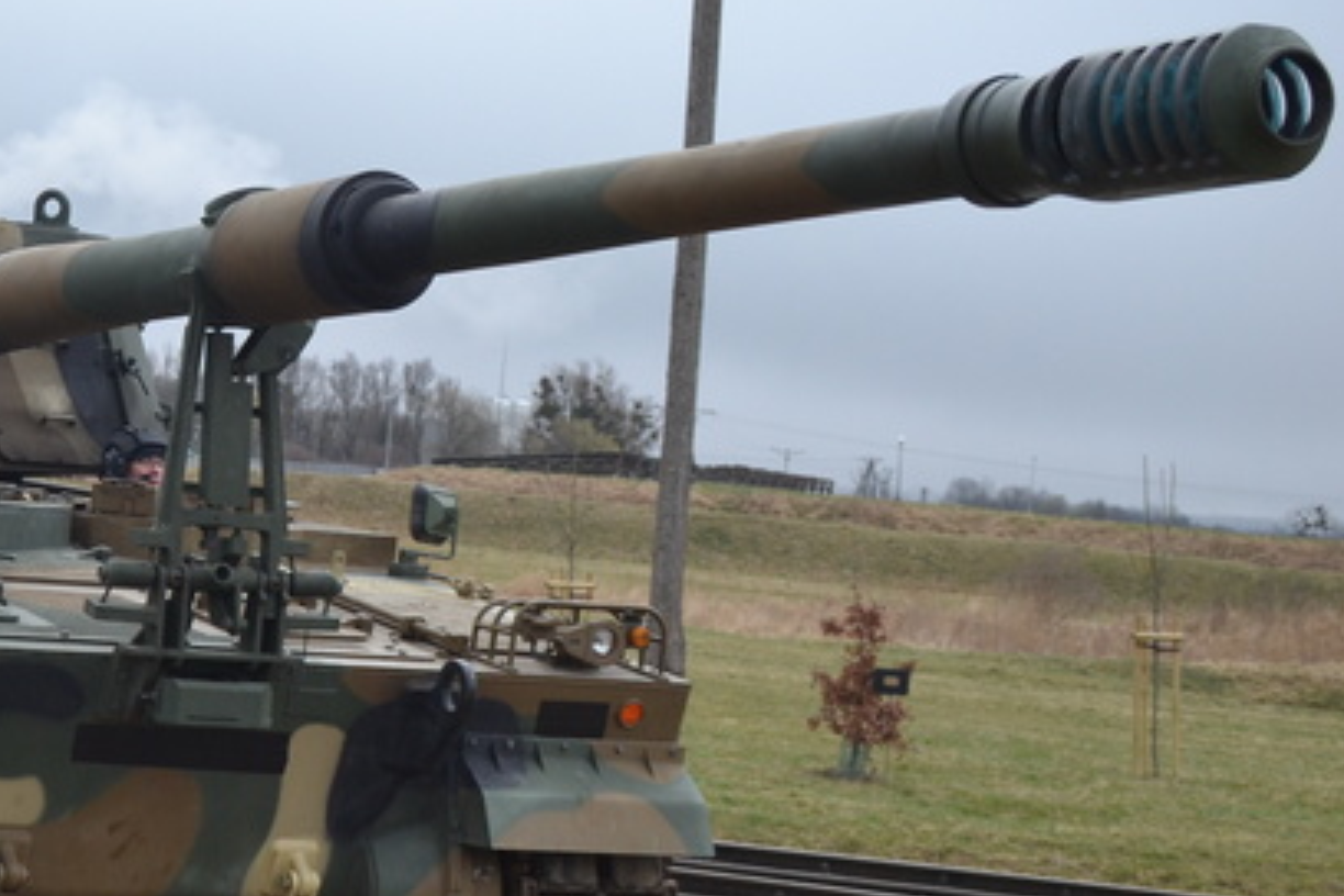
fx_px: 3994
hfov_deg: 18.6
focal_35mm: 107
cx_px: -31
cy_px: 352
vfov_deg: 12.8
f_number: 5
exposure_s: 1/1000
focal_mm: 34
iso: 400
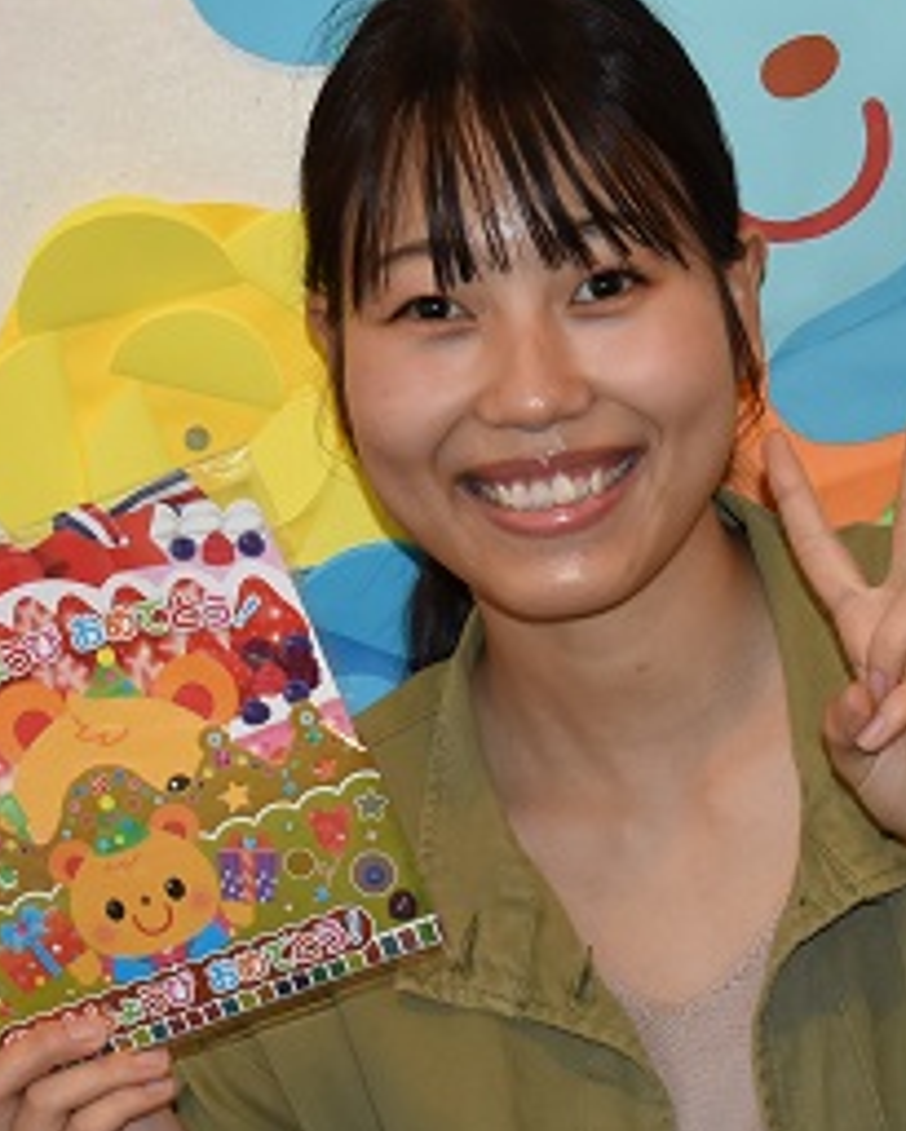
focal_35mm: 128
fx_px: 4273
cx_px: 415
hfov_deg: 12.1
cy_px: 232
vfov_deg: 15.0
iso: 800
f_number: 4
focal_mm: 27
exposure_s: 1/60
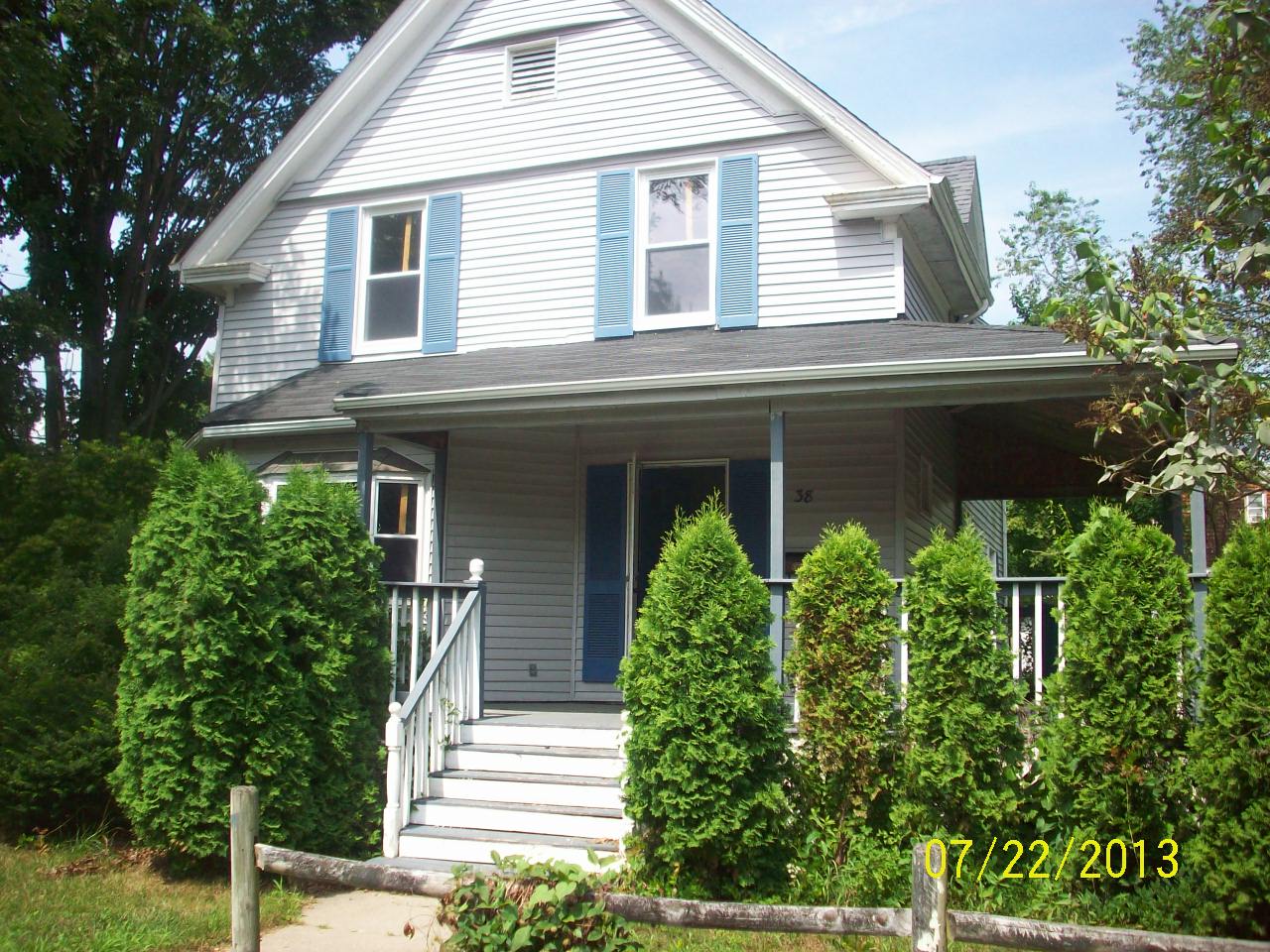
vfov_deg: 38.7
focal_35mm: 37
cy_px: 476
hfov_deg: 50.1
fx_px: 1357
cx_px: 635
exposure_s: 1/205
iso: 80
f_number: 5.6
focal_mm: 6.2
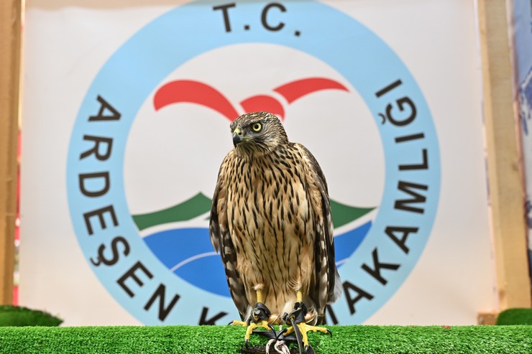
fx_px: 635
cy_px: 177
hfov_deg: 45.4
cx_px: 266
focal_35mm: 43
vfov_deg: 31.2
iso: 2000
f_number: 4
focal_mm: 43
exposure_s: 1/200
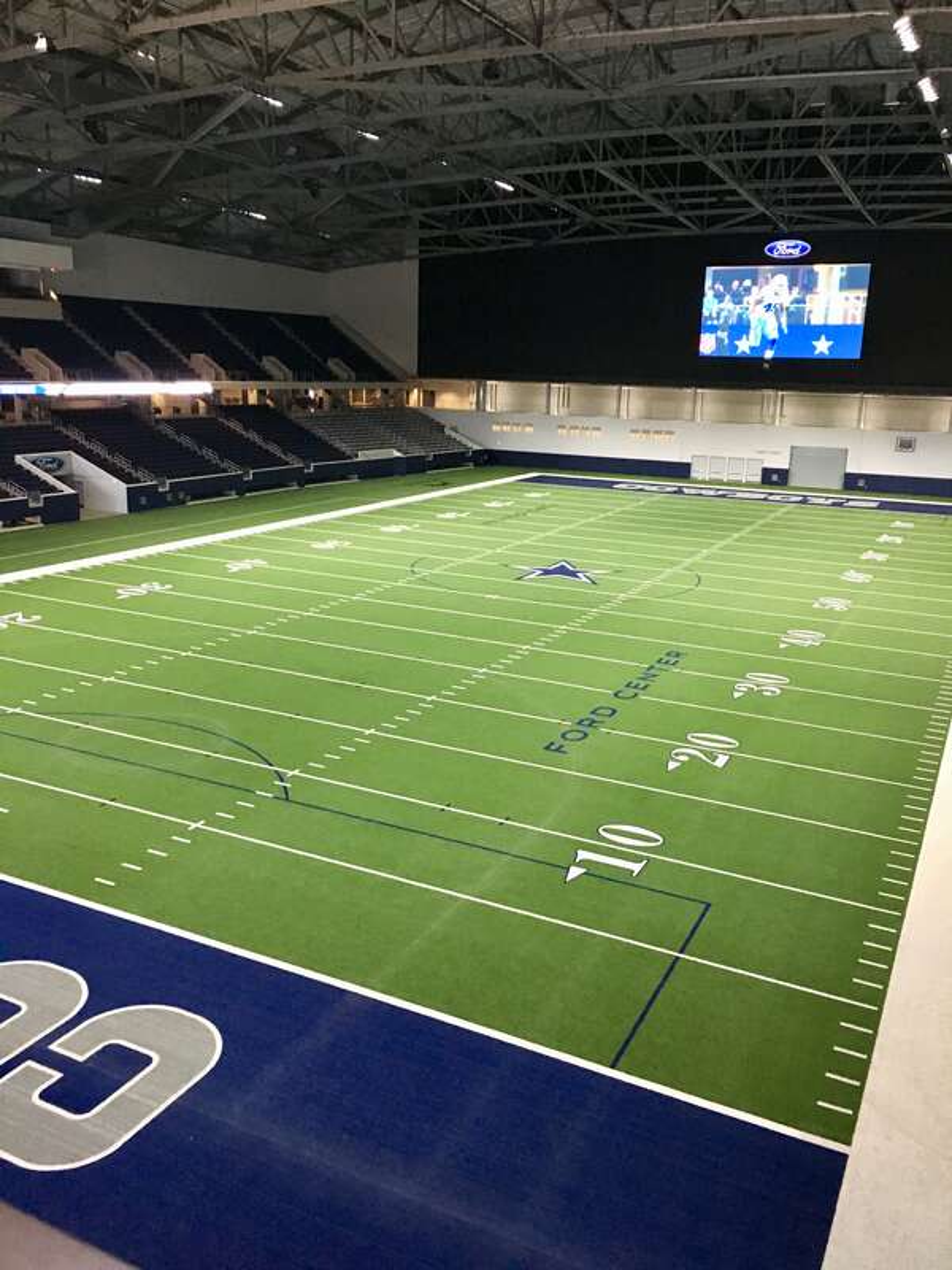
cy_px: 635
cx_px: 476
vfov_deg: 61.7
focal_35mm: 29
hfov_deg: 48.2
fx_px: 1063
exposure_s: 1/30
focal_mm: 4.15
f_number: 2.2
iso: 250
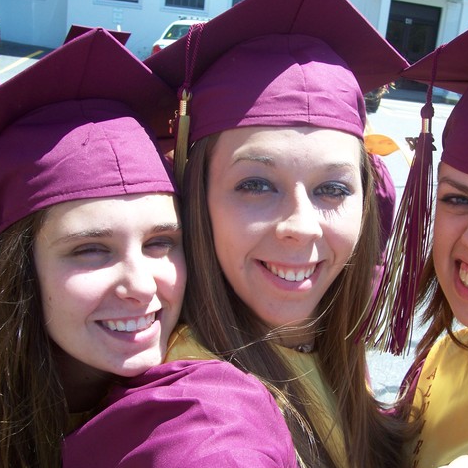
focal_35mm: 41
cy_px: 236
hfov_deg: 40.7
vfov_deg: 40.9
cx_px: 288
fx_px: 627
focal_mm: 5.6
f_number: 2.7
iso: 80
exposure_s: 1/500
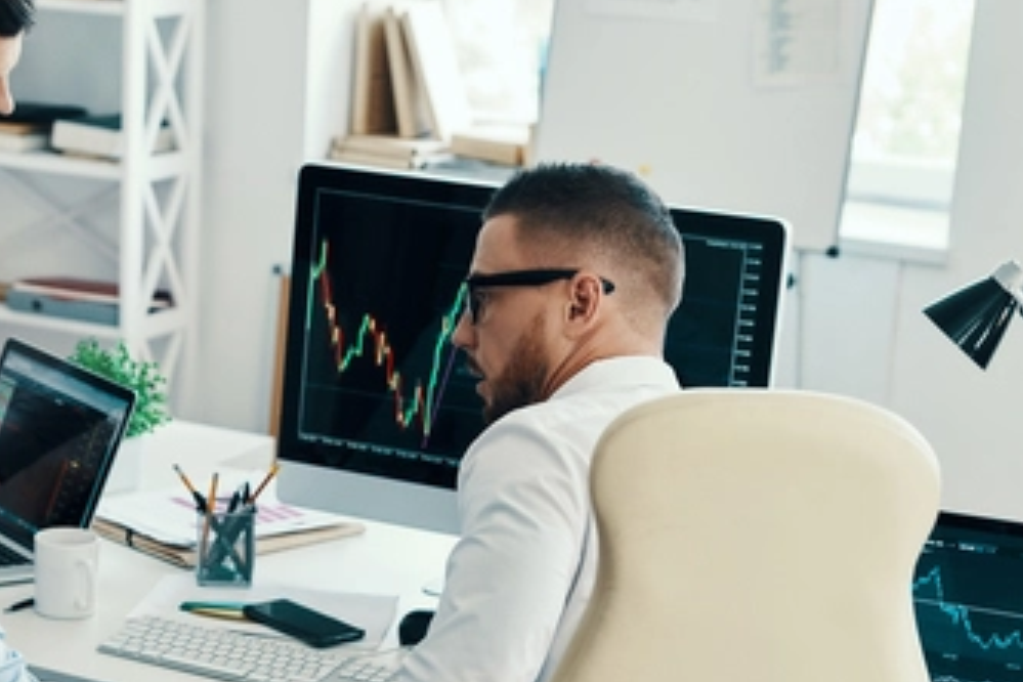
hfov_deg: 22.5
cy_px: 516
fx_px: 2557
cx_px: 356
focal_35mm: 90
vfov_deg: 15.1
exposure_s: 1/200
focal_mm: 50
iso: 800
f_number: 3.5
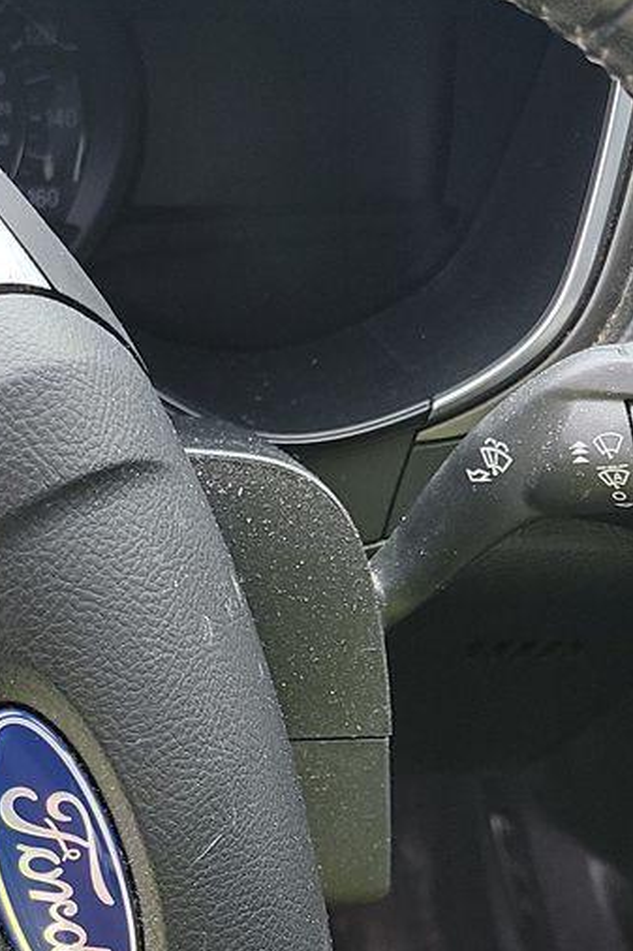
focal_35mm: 79
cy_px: 729
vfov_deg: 25.3
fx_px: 2085
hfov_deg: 17.1
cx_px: 96
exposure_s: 1/59
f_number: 1.8
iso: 88
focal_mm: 6.7
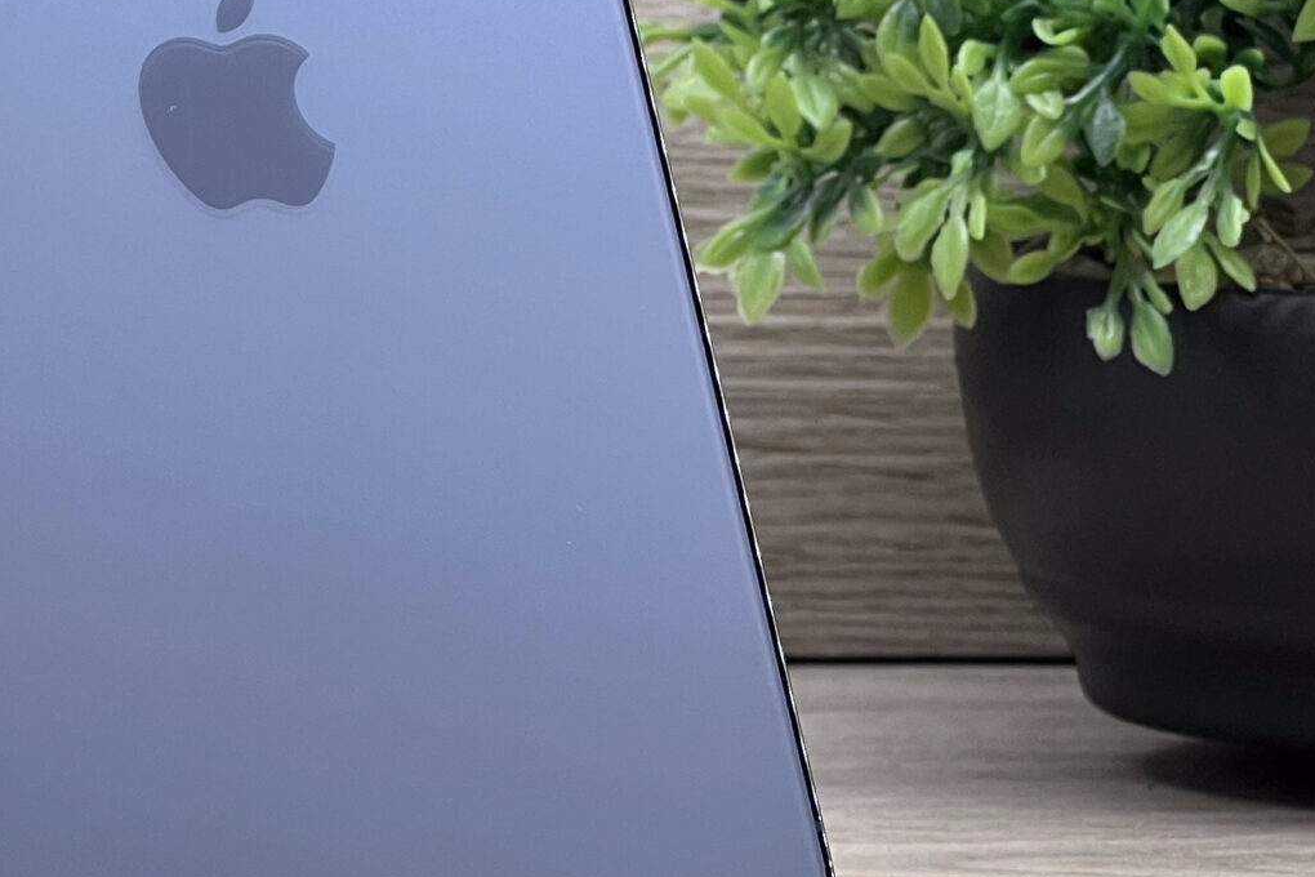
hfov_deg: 10.2
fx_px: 7342
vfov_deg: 6.8
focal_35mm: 201
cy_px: 272
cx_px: 81
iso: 80
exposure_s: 1/100
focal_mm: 9
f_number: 2.8
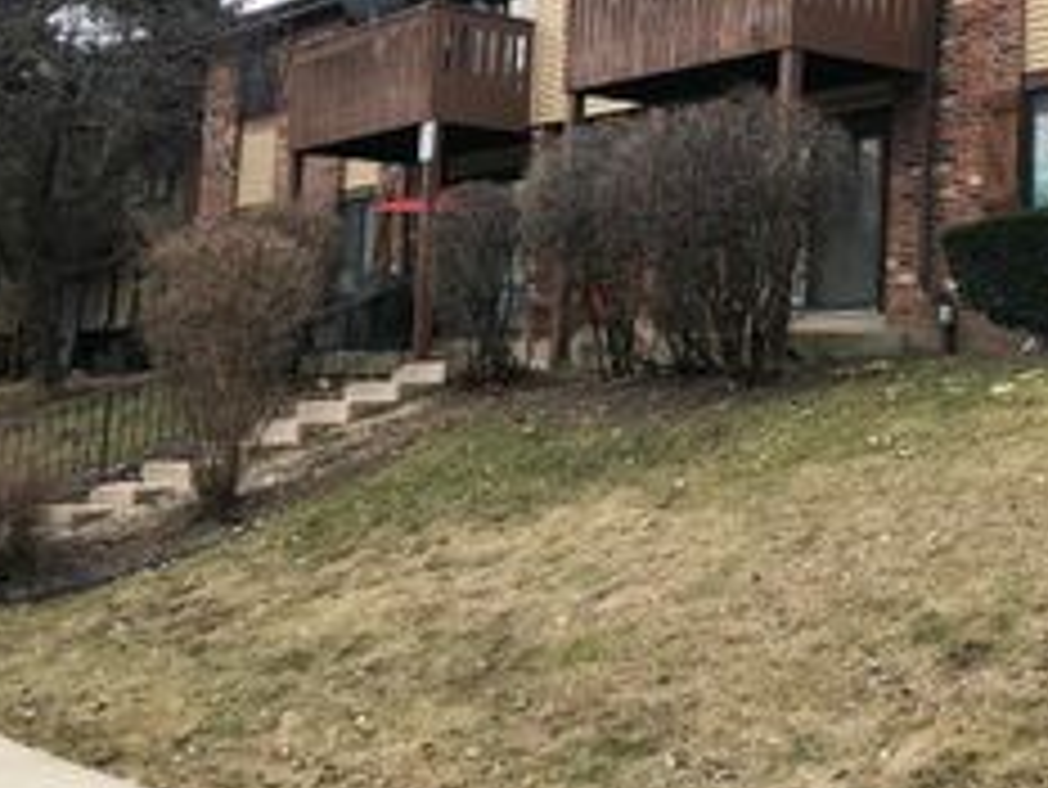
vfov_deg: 24.3
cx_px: 1052
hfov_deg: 29.9
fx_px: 1817
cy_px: 263
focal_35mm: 60
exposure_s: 1/521
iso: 20
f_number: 1.8
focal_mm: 3.99
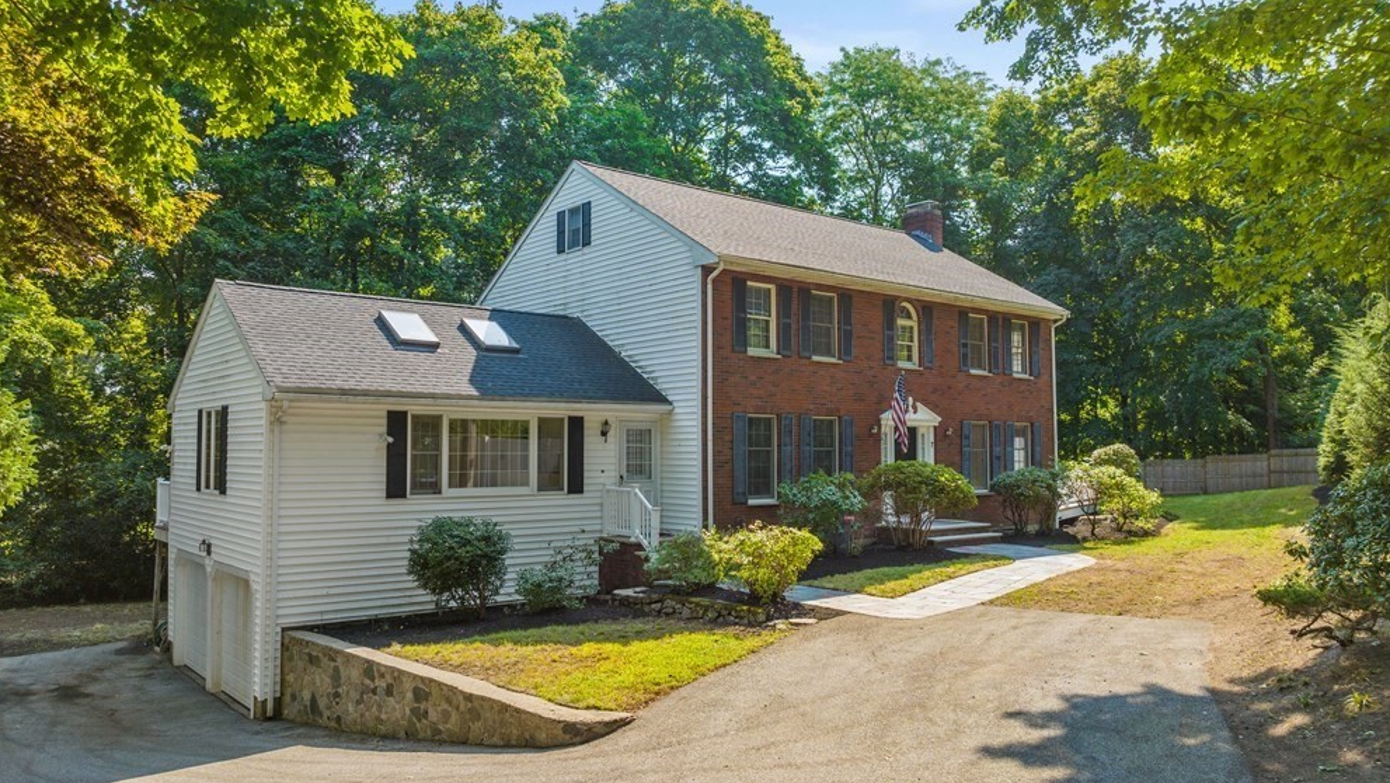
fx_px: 995
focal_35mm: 27
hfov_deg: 69.8
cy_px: 398
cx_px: 699
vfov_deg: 42.9
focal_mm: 12.29
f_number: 2.8
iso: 420
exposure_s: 1/400
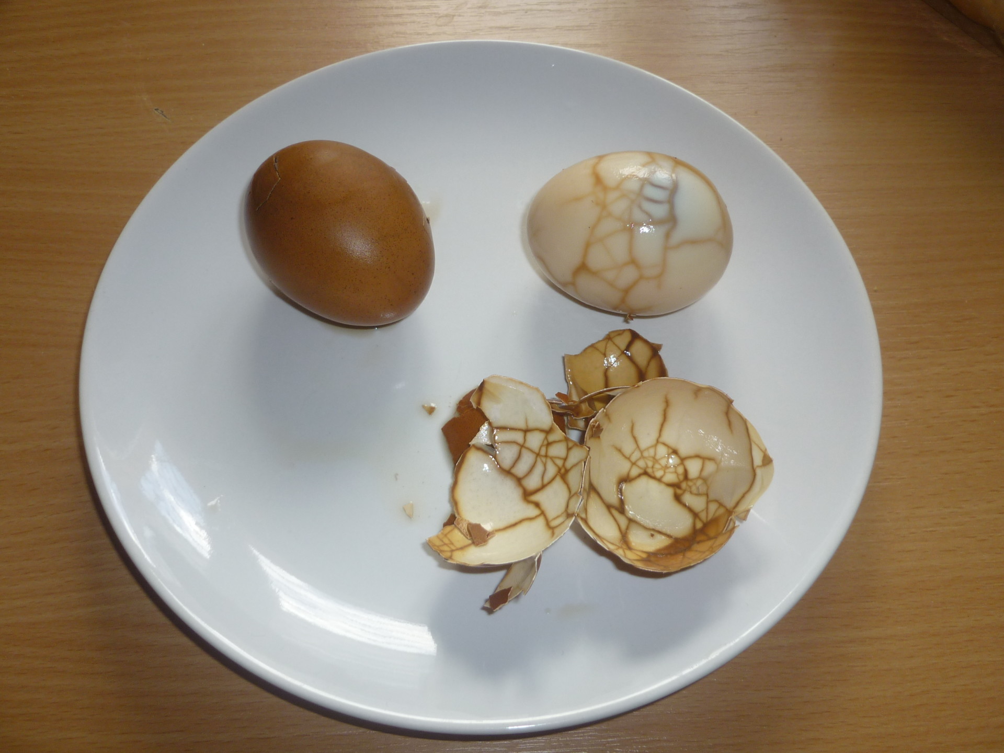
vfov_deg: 42.9
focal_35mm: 33
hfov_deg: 55.4
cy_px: 376
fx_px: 957
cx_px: 502
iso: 100
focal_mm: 5.5
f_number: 2.8
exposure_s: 1/30
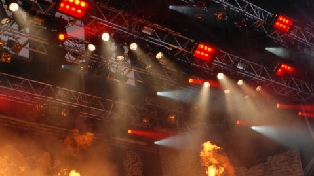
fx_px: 508
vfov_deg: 19.7
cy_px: 105
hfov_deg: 34.2
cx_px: 195
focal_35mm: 61
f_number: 9
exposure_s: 1/160
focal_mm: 24
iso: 800
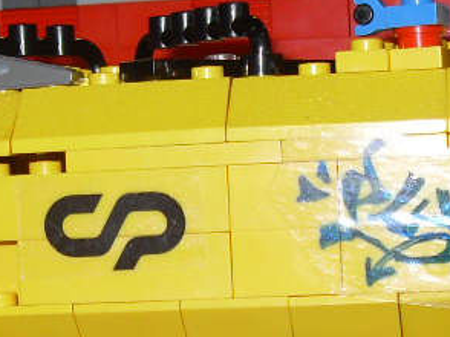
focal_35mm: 129
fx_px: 1676
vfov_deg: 11.4
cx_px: 346
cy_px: 288
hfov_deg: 15.2
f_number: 2.8
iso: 100
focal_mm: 6.3
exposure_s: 1/45
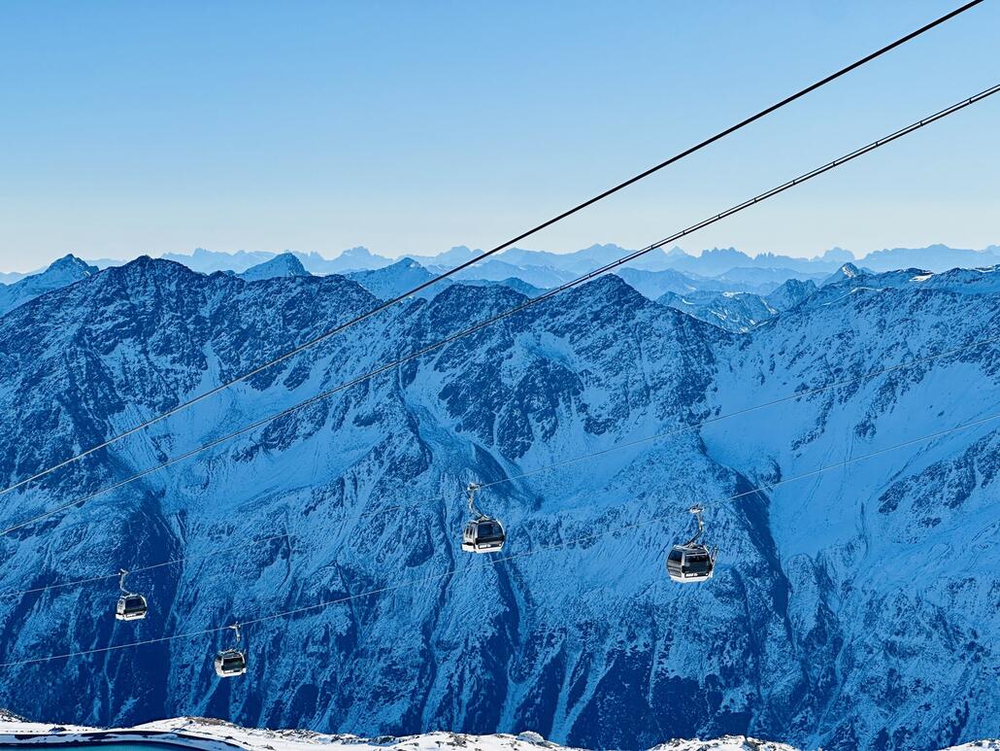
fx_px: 2225
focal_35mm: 77
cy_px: 376
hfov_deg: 25.3
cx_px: 500
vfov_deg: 19.1
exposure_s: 1/1429
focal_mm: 9
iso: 32
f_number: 2.8
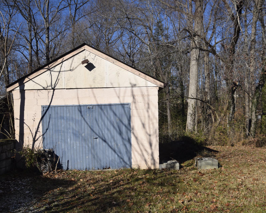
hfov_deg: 32.5
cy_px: 111
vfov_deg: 26.2
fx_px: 456
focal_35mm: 58
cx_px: 147
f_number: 11
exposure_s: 1/500
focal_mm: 32
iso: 200
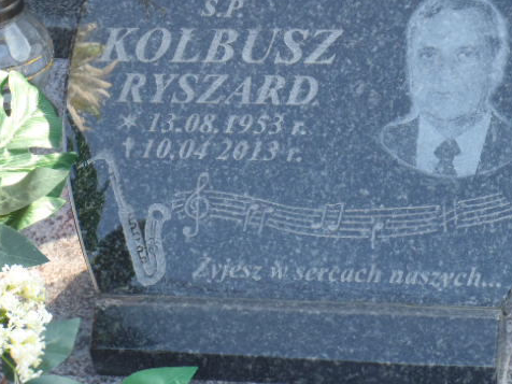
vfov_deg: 10.8
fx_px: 2026
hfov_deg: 14.4
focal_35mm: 137
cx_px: 286
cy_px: 177
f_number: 5.1
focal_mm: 18.2
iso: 200
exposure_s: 1/100
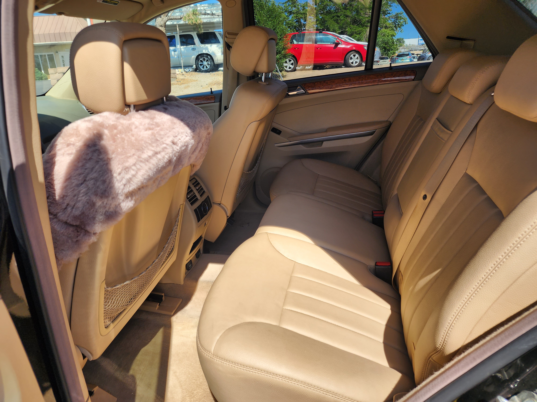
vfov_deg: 58.9
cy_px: 201
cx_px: 268
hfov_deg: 73.9
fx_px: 357
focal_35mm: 23
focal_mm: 6.4
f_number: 1.8
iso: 12
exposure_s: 1/485
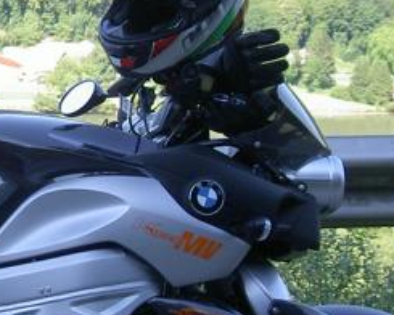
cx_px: -47
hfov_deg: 13.5
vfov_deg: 11.0
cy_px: 188
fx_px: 1633
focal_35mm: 140
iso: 100
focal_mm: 9
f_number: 2.9
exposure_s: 1/200
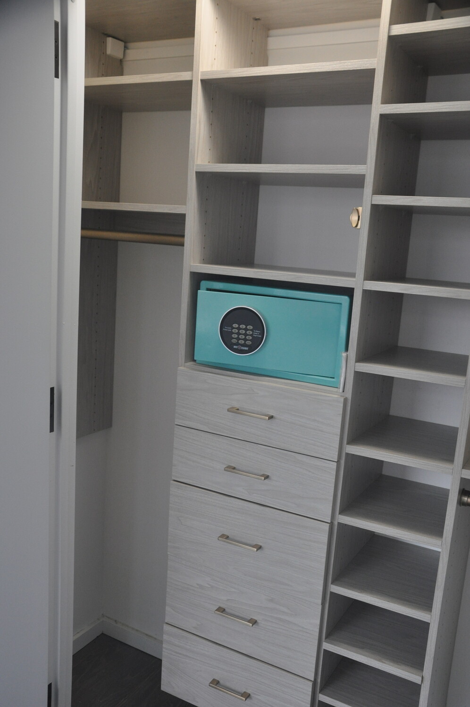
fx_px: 648
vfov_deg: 57.3
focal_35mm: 33
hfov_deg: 39.9
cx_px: 235
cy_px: 354
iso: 800
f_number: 3.8
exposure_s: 1/50
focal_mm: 22
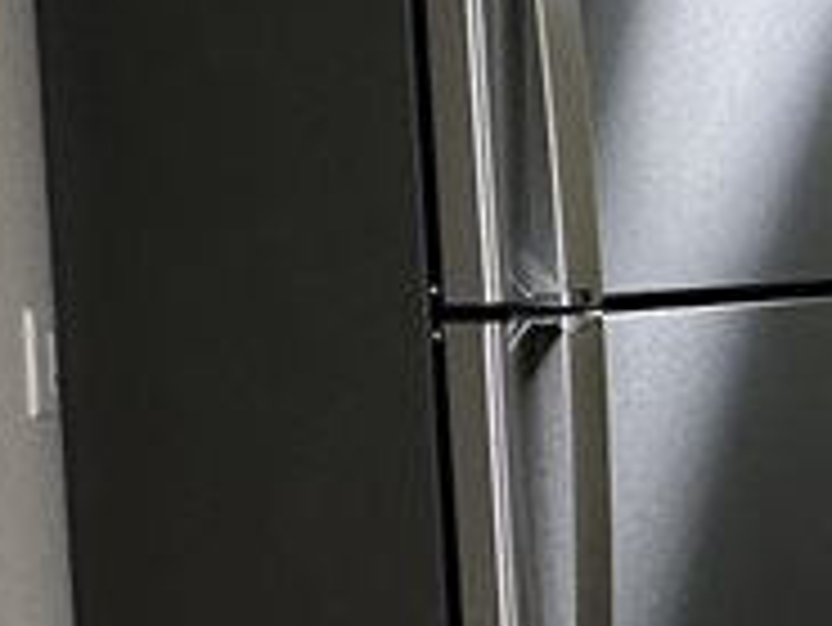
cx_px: 1839
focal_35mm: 97
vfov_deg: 15.3
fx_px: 2333
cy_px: 266
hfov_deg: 14.9
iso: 160
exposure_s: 1/120
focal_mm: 2.22
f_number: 2.2
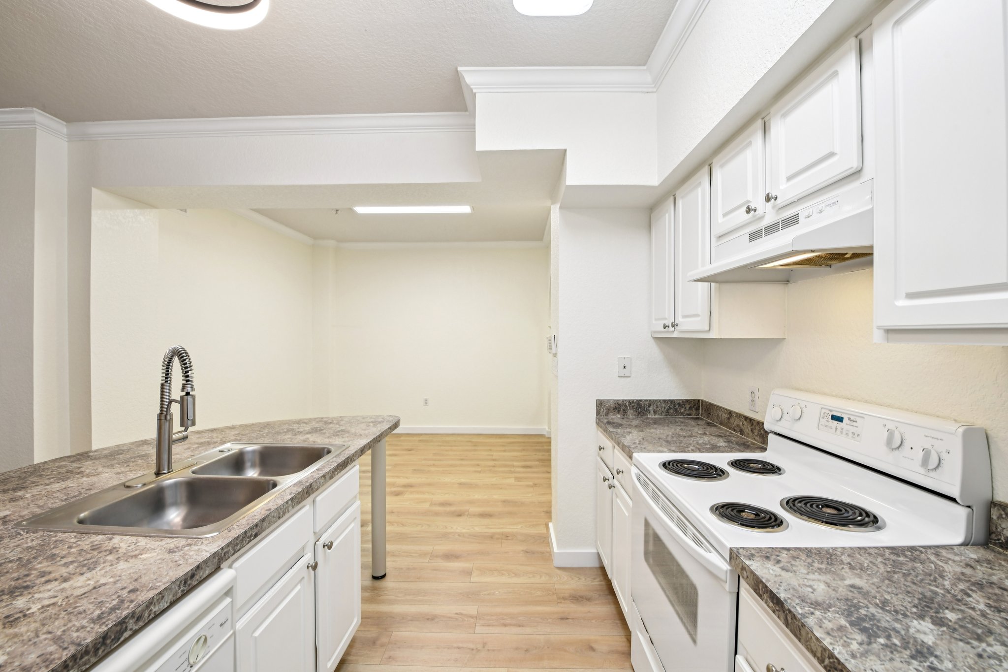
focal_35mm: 14
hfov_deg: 104.3
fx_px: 392
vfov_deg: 81.2
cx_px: 504
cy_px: 336
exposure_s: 1/20
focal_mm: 14
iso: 400
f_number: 8
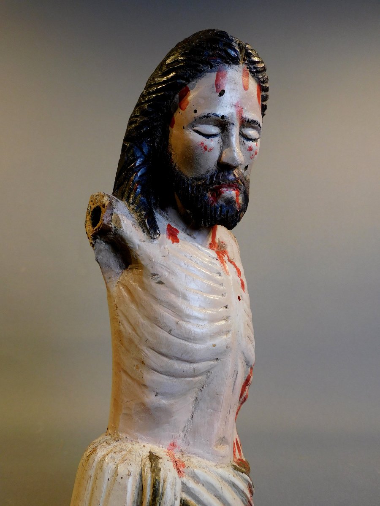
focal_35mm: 24
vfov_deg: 71.6
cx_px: 190
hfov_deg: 56.8
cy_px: 253
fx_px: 351
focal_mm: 4.3
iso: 160
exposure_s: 1/30
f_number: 3.3
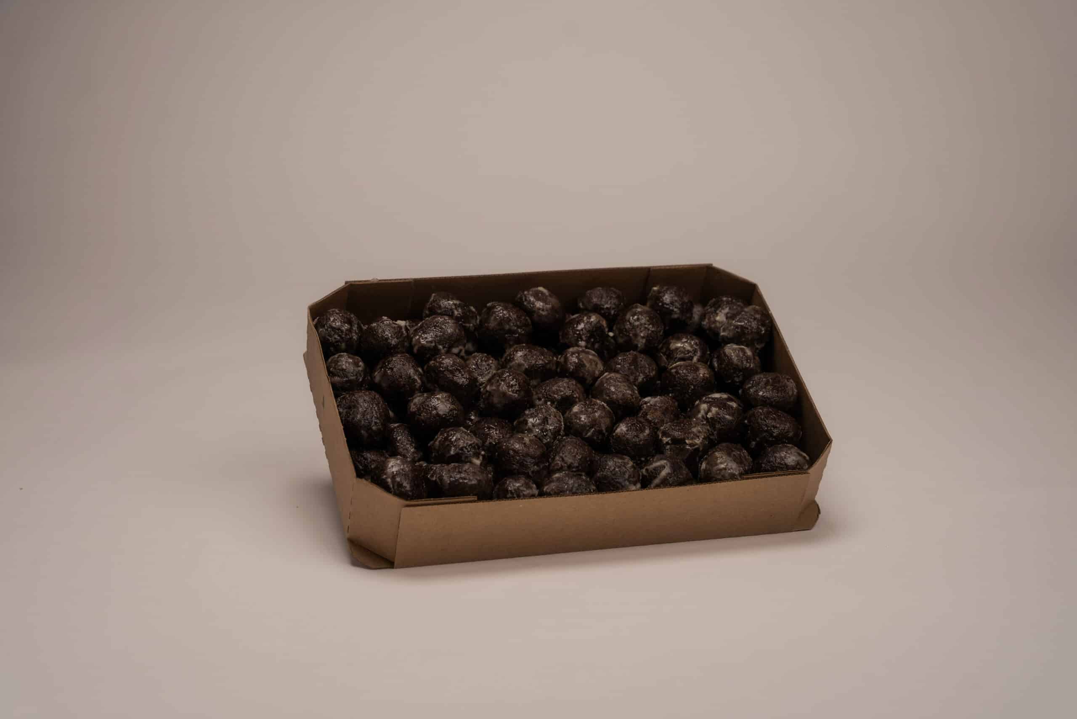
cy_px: 360
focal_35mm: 70
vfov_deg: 19.5
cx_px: 538
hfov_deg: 28.8
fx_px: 2095
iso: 800
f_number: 5.6
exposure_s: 1/800
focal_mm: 70
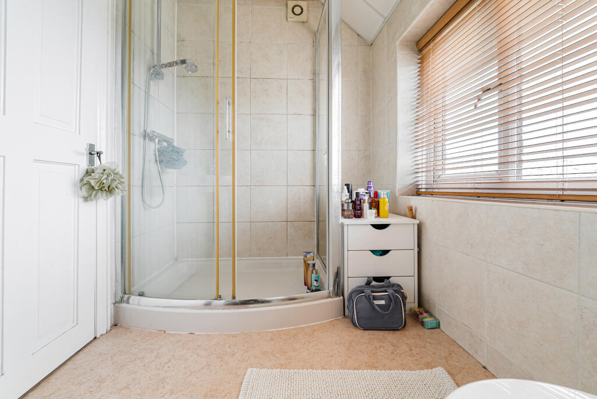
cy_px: 200
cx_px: 298
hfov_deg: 104.2
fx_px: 232
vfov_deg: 81.3
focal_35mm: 14
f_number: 8
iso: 320
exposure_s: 1/50
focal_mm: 14
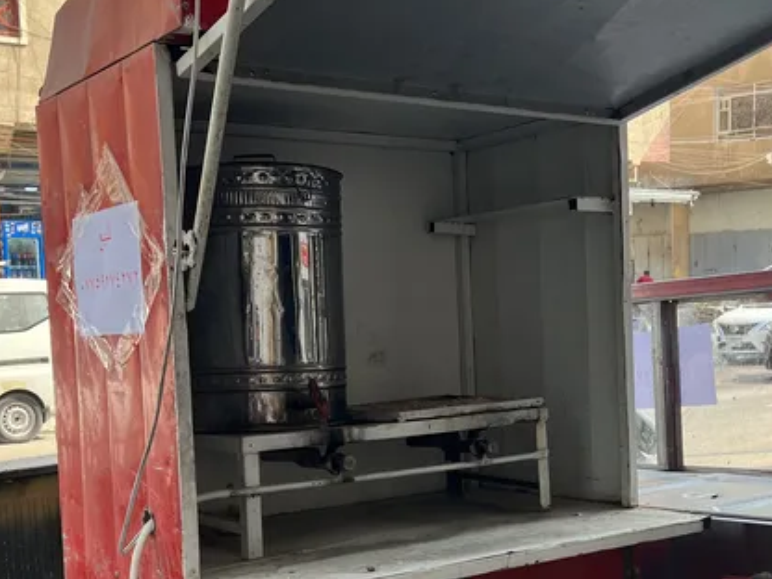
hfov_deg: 46.7
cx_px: 442
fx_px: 892
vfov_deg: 35.5
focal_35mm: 40
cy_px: 401
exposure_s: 1/769
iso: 50
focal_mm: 5.7
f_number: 1.5
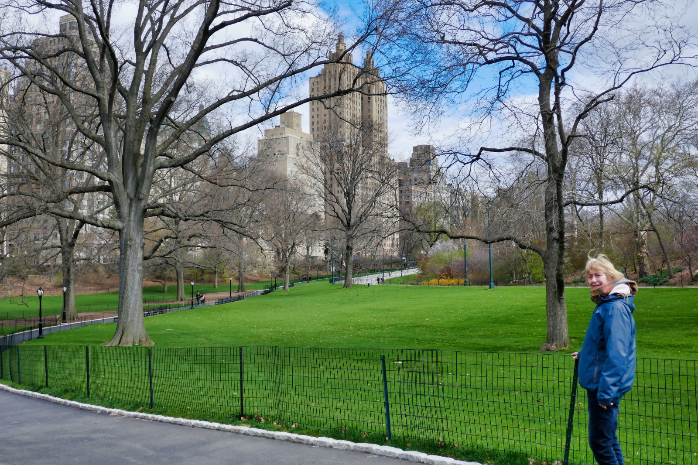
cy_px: 232
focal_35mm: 35
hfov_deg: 54.4
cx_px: 349
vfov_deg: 37.8
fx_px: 678
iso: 125
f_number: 3.4
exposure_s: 1/800
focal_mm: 12.7
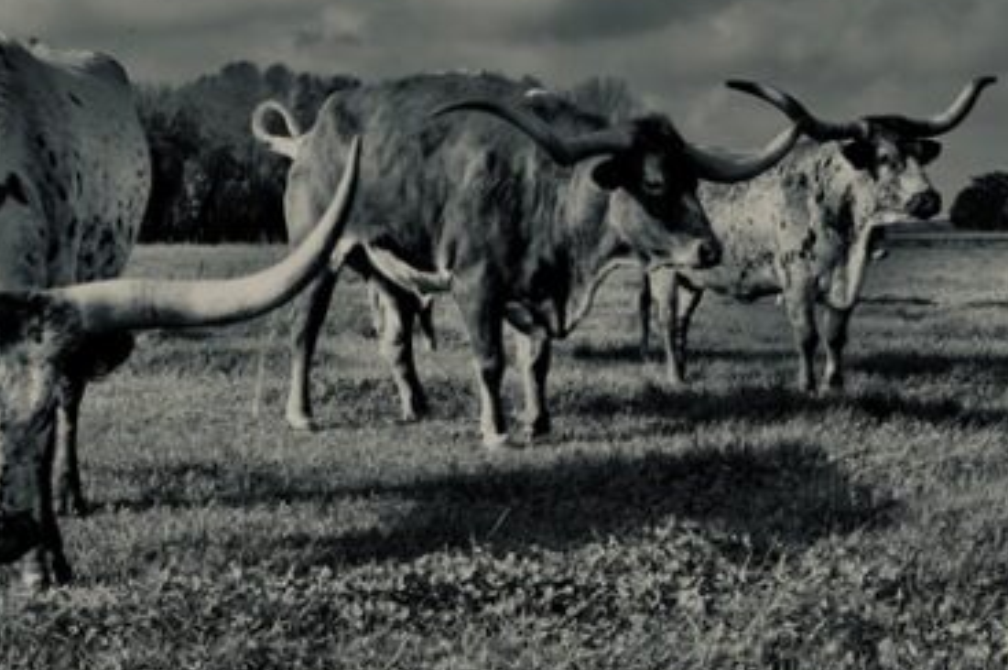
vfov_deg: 18.8
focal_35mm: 72
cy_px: 200
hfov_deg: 28.0
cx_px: 368
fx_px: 2014
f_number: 22
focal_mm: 44
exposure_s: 1/80
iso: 400
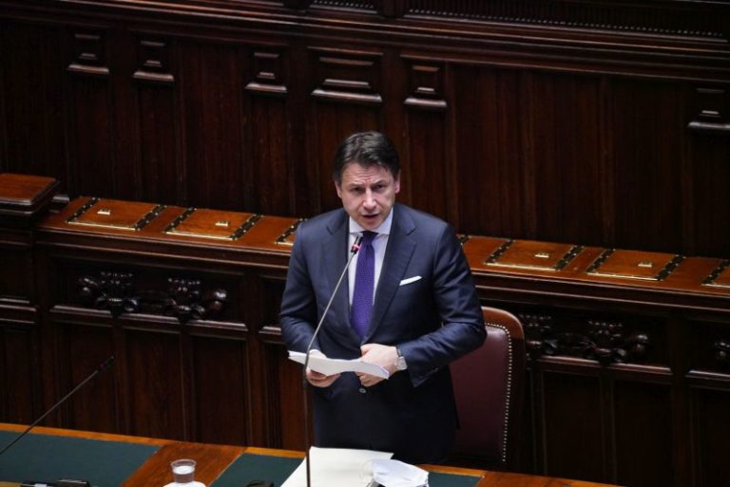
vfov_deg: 3.4
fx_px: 8115
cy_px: 244
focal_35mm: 400
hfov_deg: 5.2
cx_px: 365
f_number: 5.6
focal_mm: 400
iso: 12800
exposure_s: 1/160
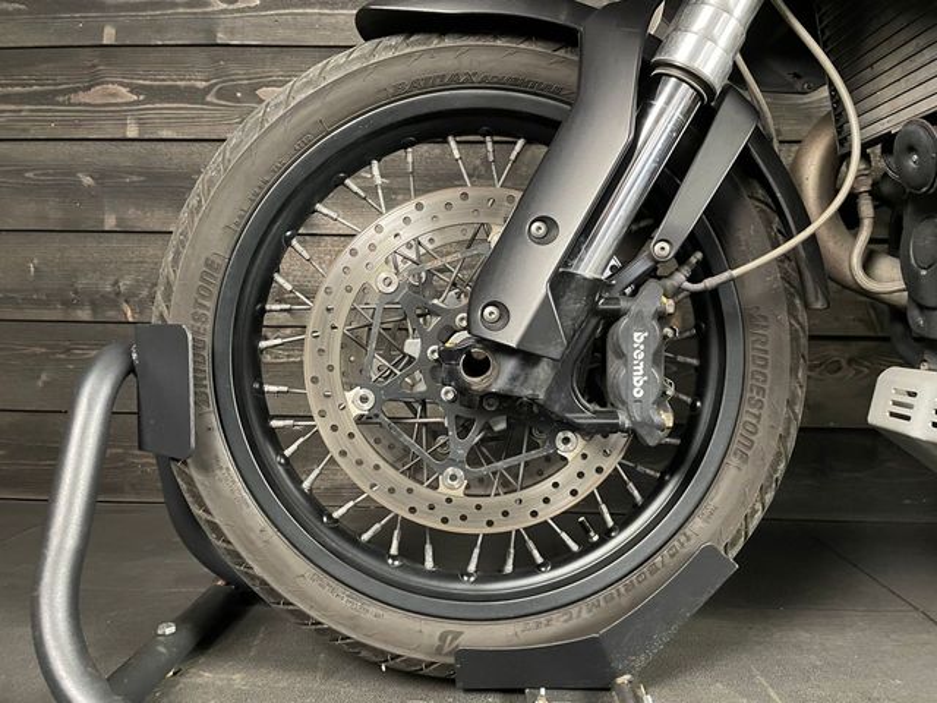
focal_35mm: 26
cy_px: 352
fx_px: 704
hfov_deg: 67.3
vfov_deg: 53.1
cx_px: 468
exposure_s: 1/25
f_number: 1.6
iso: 500
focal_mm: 4.2
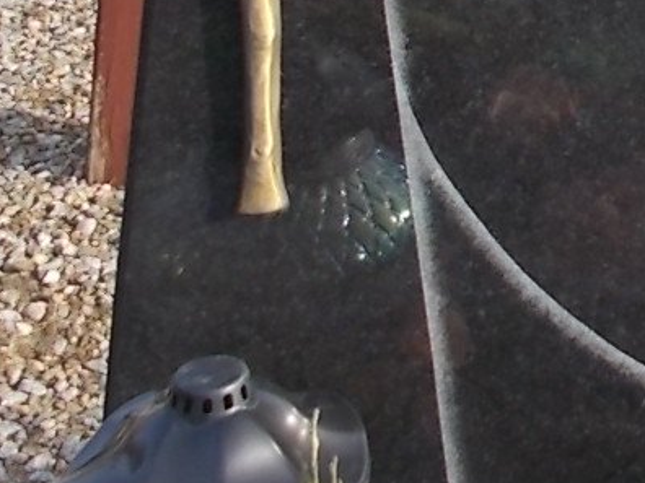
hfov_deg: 17.4
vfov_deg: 13.4
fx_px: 1956
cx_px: 883
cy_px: -218
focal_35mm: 105
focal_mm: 4.6
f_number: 3.2
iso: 80
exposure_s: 1/400
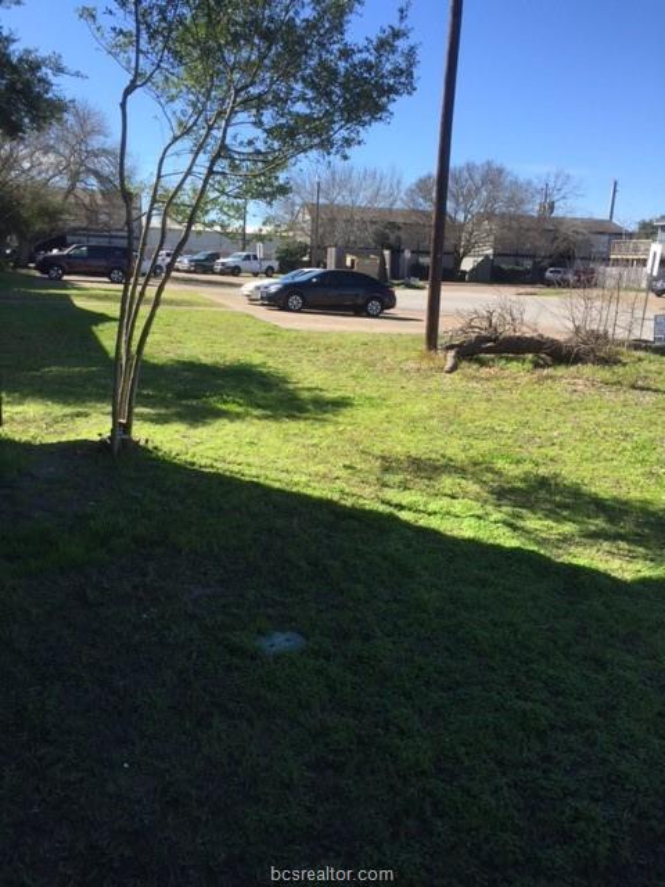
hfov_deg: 48.2
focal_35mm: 29
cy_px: 444
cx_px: 332
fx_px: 743
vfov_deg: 61.7
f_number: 2.2
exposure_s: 1/1068
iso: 32
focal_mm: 4.15
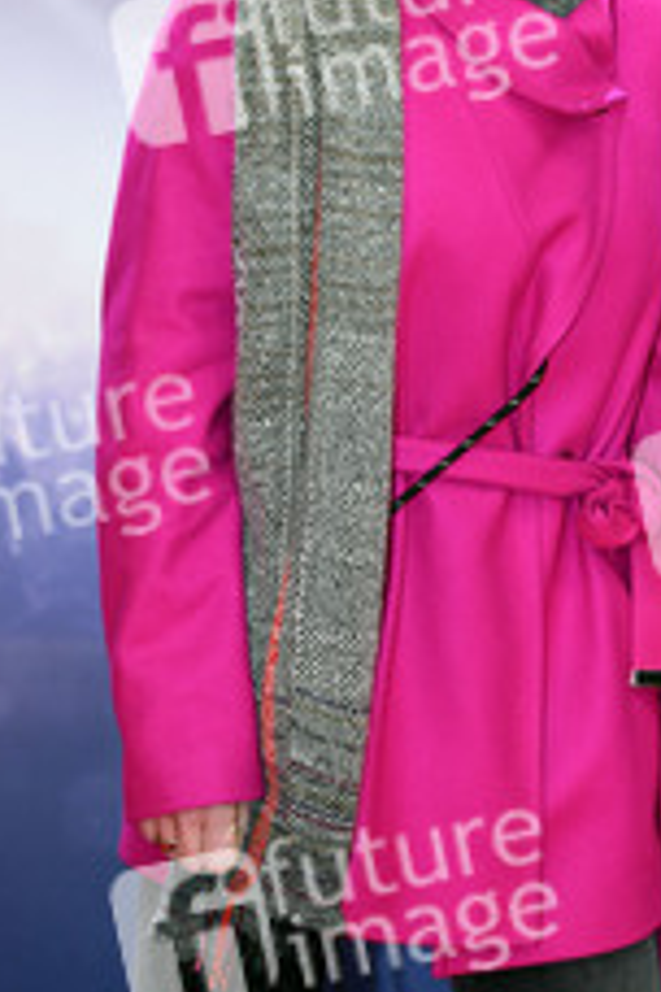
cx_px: 461
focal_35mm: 214
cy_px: 261
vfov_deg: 9.6
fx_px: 5893
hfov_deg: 6.4
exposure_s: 1/500
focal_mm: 122
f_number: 3.5
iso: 800
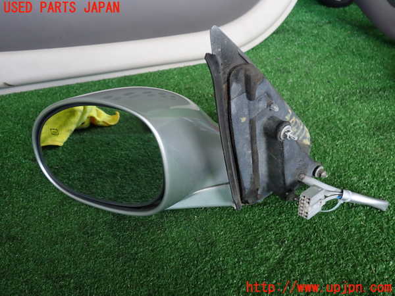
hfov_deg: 60.0
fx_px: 342
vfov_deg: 46.8
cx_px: 198
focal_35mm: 30
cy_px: 148
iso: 200
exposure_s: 1/60
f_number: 2.3
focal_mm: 5.4
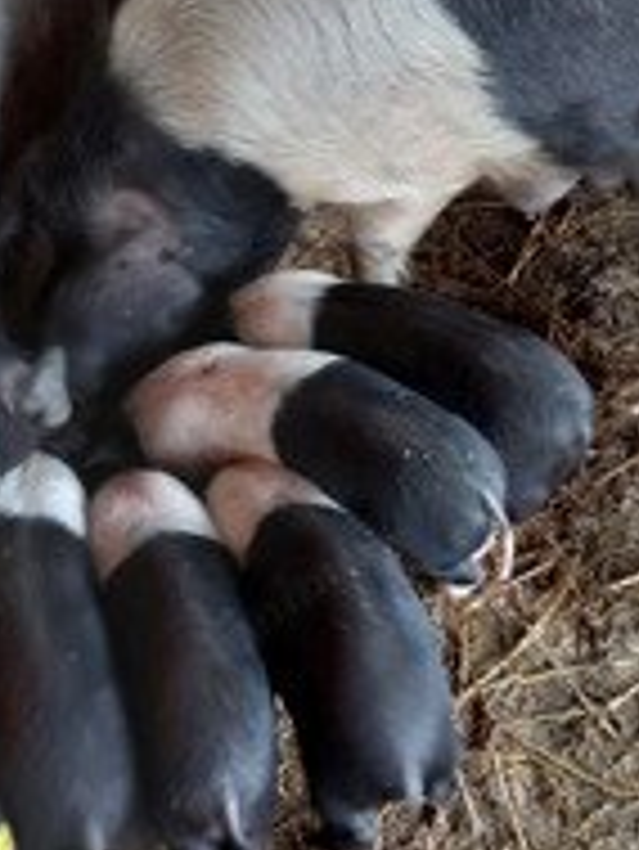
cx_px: 261
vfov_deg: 35.7
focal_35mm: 53
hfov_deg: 27.5
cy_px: 274
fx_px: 1303
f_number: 1.8
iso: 640
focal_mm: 5.23
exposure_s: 1/25
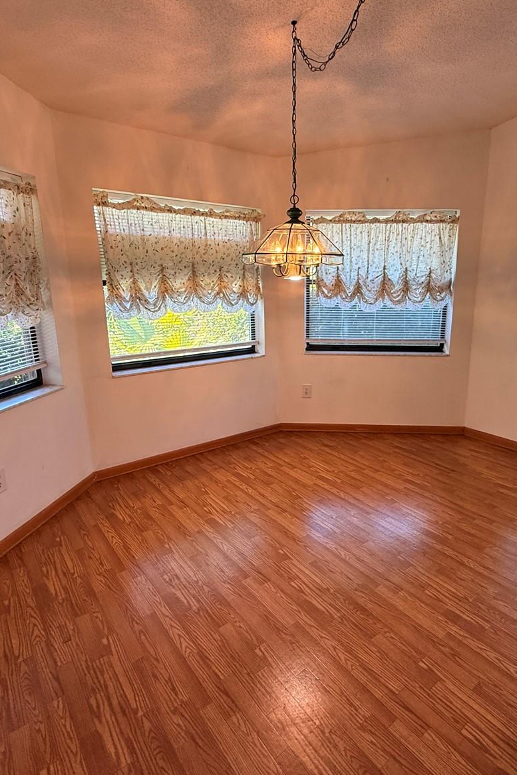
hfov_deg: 61.5
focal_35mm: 20
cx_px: 304
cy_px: 381
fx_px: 431
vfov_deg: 84.0
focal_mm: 2.22
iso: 160
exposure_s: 1/120
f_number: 2.2
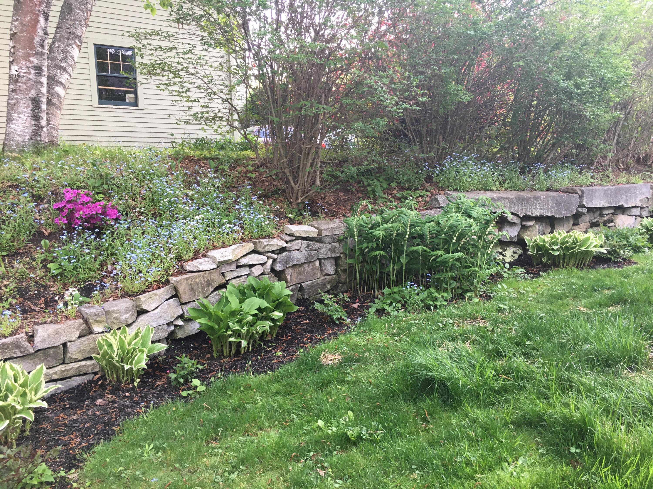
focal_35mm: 29
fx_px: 547
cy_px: 244
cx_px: 326
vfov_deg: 48.2
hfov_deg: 61.7
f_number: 2.2
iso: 25
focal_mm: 4.15
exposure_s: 1/30
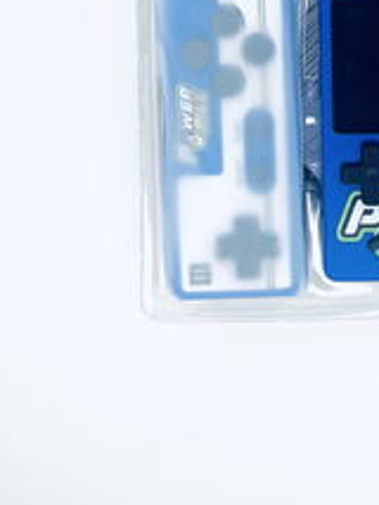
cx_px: 315
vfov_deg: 26.5
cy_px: -103
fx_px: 948
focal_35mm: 65
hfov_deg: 22.2
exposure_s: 1/845
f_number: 1.6
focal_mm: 5.1
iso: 50
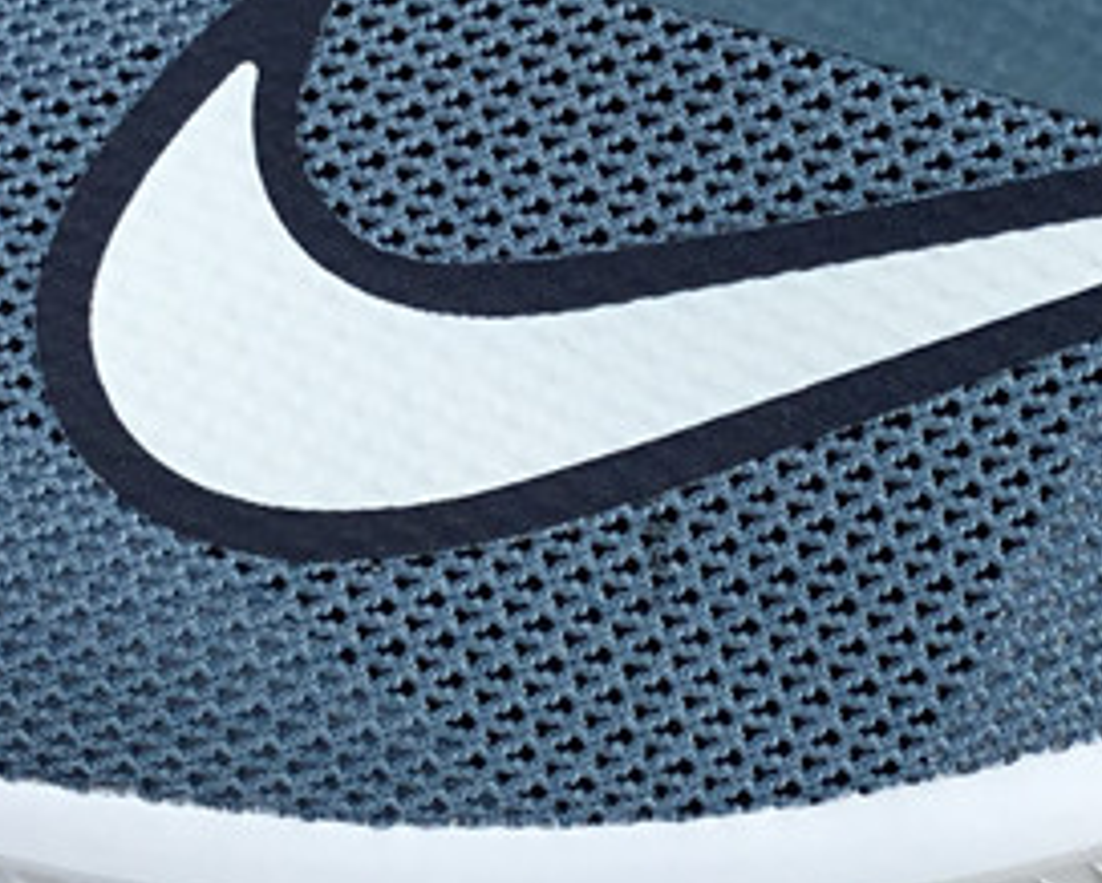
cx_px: 563
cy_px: 261
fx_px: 3264
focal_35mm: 100
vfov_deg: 15.4
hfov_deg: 19.2
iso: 25
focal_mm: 3.3
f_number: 2.4
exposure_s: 1/249
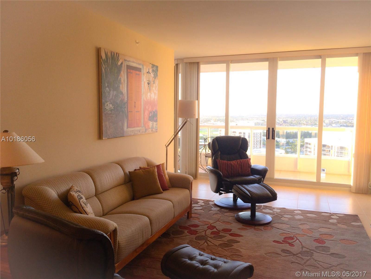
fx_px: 311
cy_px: 140
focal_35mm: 29
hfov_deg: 61.7
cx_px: 186
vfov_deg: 48.2
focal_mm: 4.15
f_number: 2.2
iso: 40
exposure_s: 1/40
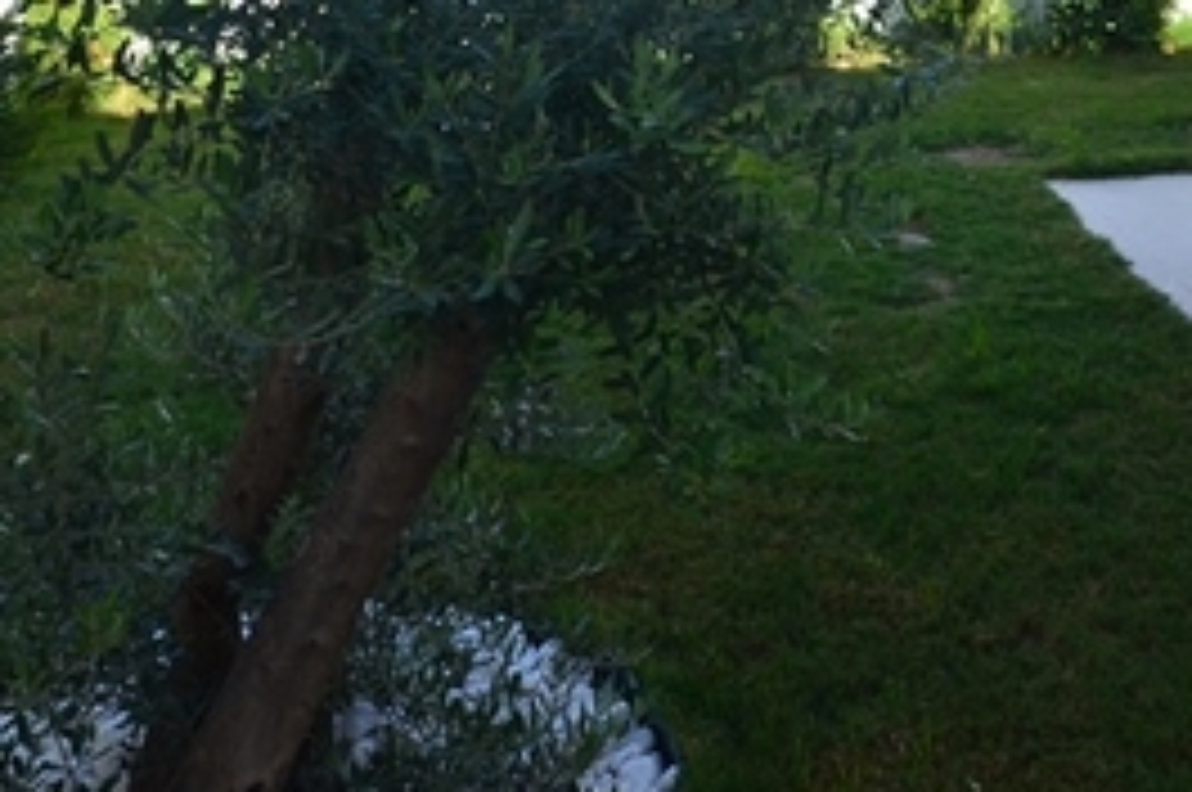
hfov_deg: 46.6
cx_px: 803
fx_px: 1356
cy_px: -243
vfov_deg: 27.2
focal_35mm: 41
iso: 400
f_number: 10
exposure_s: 1/250
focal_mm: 10
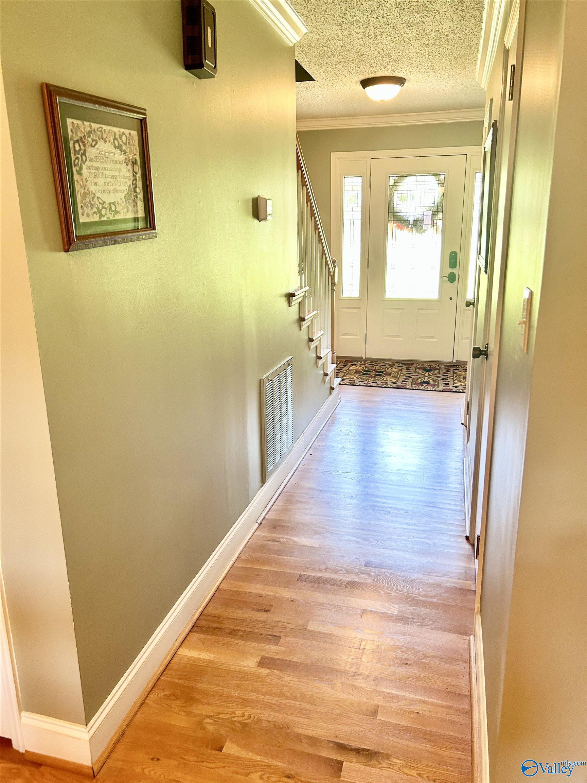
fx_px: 588
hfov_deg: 53.1
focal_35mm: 26
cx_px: 294
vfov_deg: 67.3
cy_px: 392
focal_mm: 5.7
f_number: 1.5
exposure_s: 1/60
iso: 125
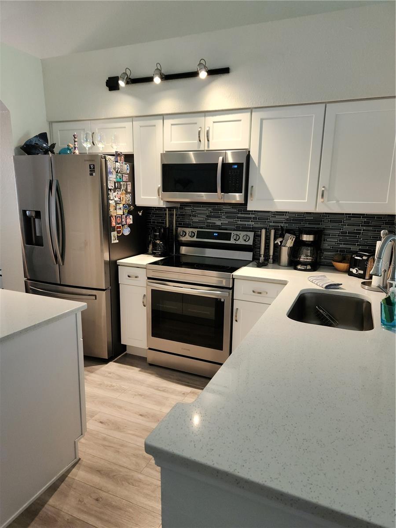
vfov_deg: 73.9
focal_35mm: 23
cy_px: 264
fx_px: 351
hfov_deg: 58.9
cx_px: 198
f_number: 1.8
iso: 200
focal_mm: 5.4
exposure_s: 1/60
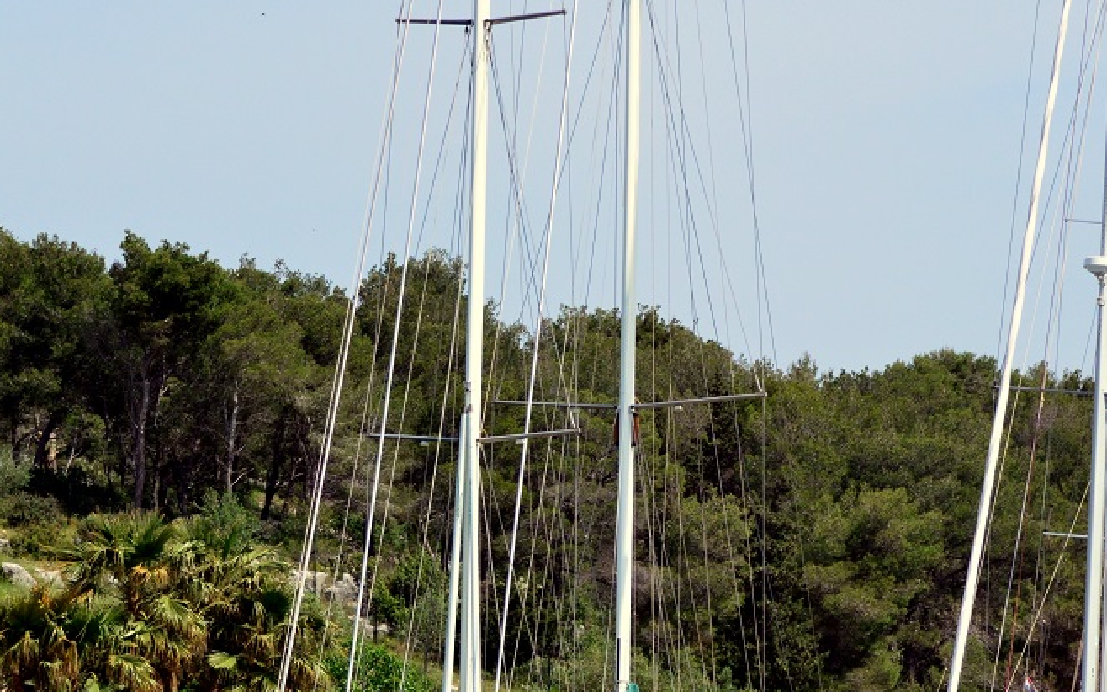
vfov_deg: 7.5
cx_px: 554
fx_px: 5242
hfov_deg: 12.1
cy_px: 272
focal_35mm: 174
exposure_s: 1/8000
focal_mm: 75
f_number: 4.5
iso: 1100
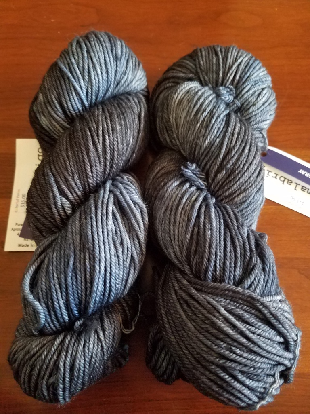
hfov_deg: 53.1
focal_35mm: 26
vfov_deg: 67.3
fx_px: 310
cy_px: 207
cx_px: 155
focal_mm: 4.2
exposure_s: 1/10
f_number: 1.7
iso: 320
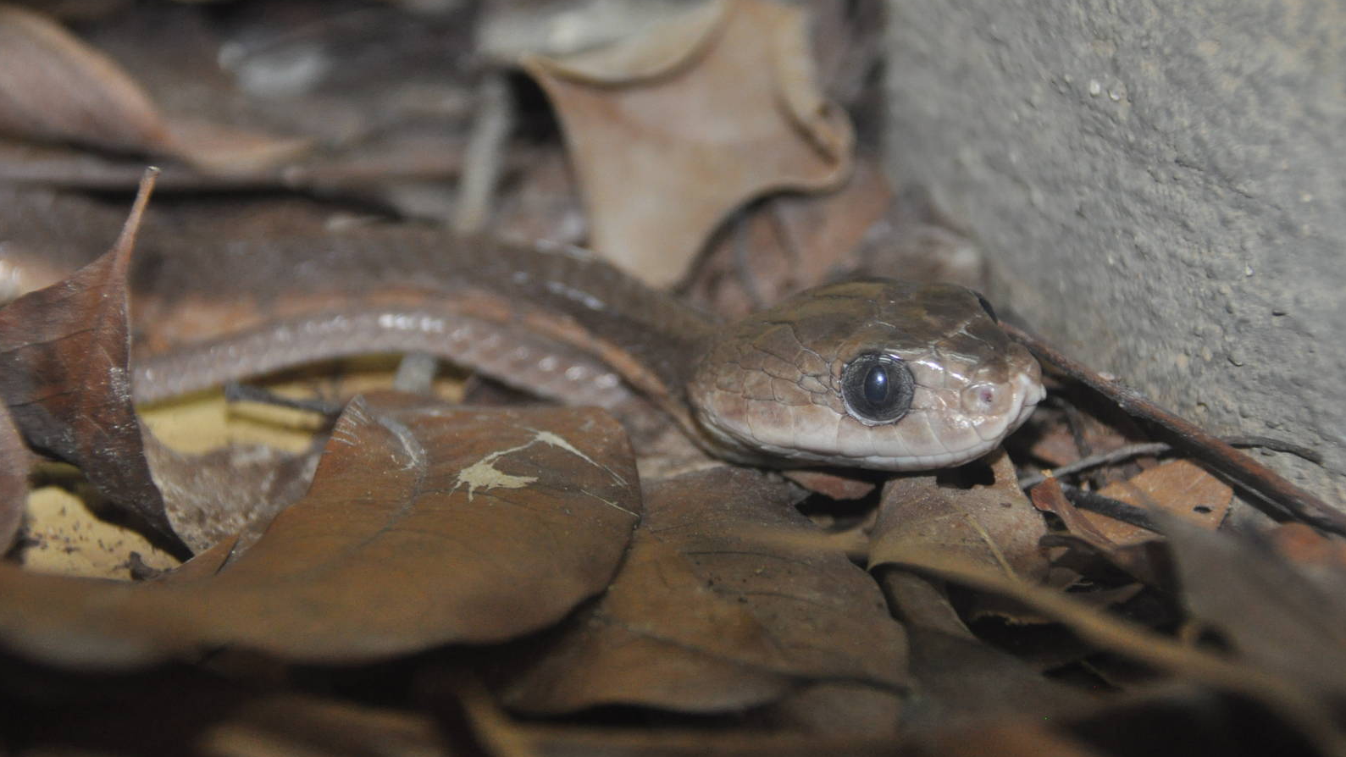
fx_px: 6318
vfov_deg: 6.9
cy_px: 330
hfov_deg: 12.2
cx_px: 673
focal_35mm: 177
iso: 1250
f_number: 5.6
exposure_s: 1/60
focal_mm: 112
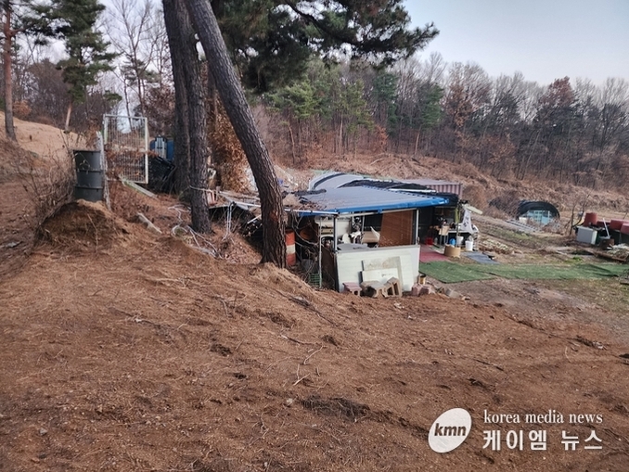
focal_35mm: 23
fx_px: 418
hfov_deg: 73.9
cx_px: 314
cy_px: 236
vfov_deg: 58.9
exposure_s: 1/60
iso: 500
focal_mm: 6.4
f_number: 1.8
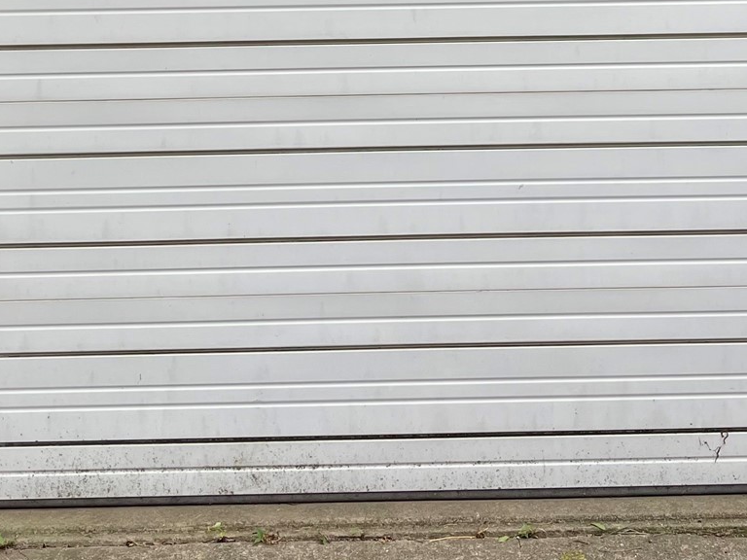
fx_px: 1403
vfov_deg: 21.7
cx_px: 429
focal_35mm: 65
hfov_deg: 29.8
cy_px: -11
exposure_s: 1/735
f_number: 1.6
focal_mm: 5.1
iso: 32
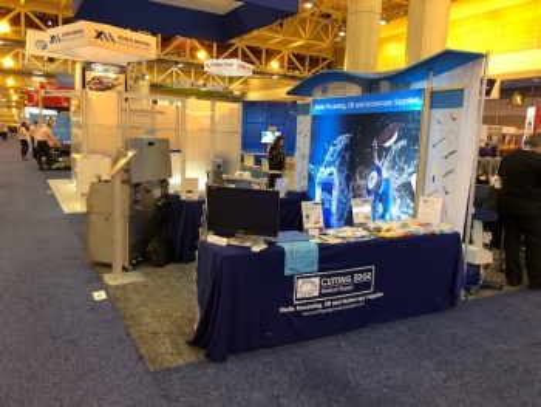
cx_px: 270
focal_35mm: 28
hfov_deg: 63.4
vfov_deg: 49.8
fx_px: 438
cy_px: 204
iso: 40
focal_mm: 4
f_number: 1.8
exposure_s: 1/24
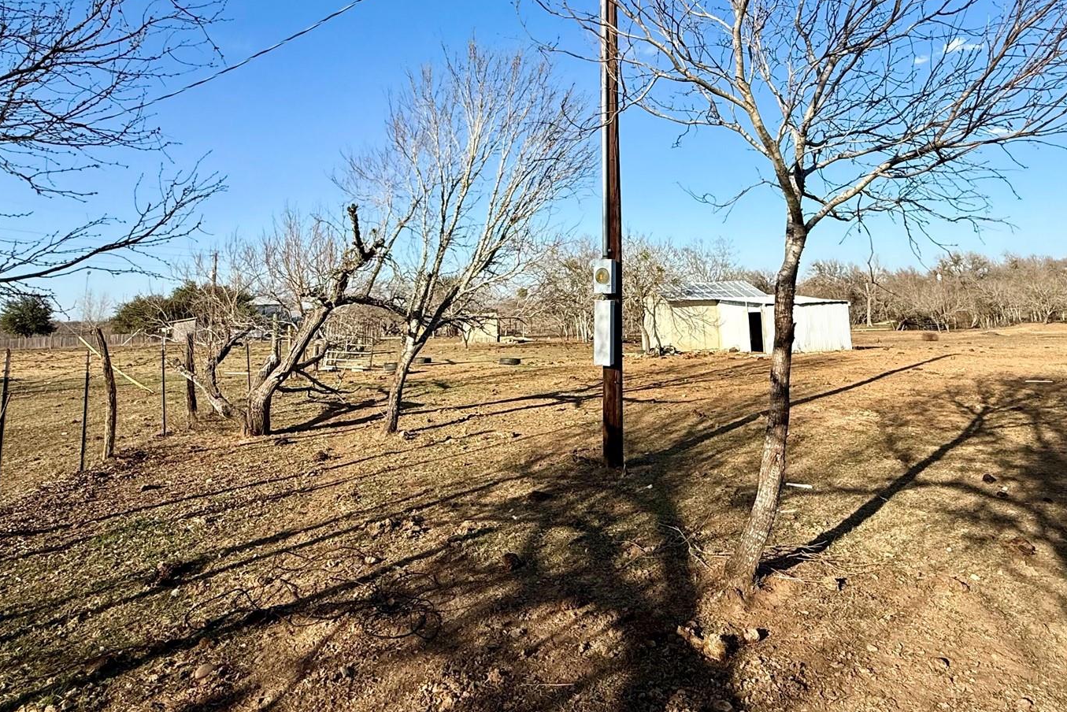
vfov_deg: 55.1
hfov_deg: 78.4
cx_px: 577
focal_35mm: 22
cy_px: 195
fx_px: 652
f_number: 2.2
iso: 50
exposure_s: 1/2237
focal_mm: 2.22
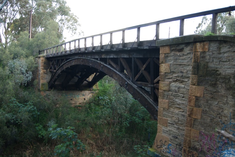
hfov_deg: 49.5
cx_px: 118
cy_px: 78
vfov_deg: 34.3
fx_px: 255
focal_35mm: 39
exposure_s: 1/50
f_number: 4.5
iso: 100
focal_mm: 26
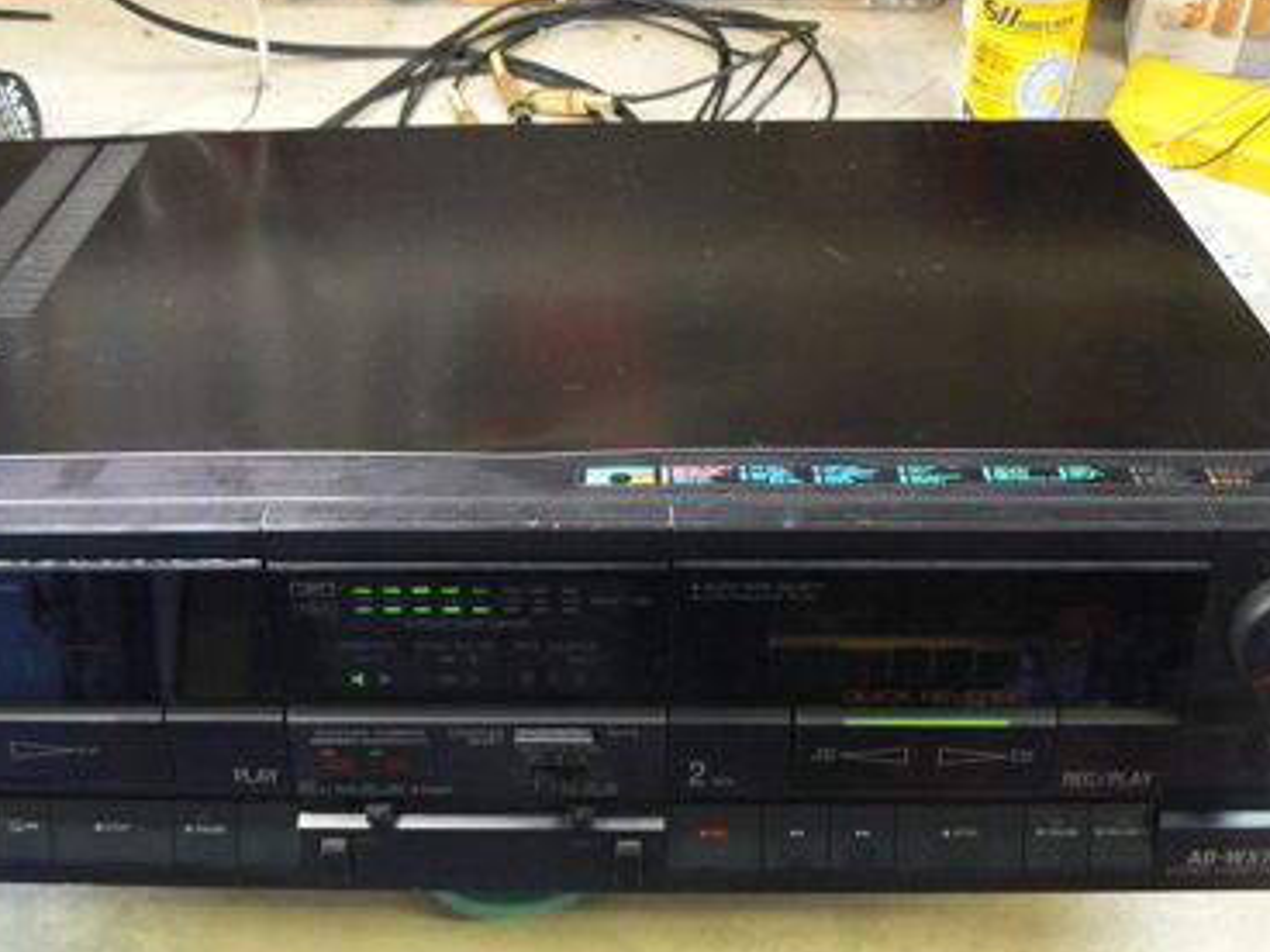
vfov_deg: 30.7
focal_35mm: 47
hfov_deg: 40.3
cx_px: 507
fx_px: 1724
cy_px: 597
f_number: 2.8
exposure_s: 1/15
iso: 200
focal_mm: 6
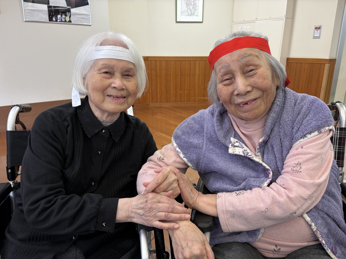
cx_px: 173
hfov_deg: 67.3
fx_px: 260
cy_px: 130
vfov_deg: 53.1
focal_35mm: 26
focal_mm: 5.96
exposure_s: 1/60
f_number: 1.6
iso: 100
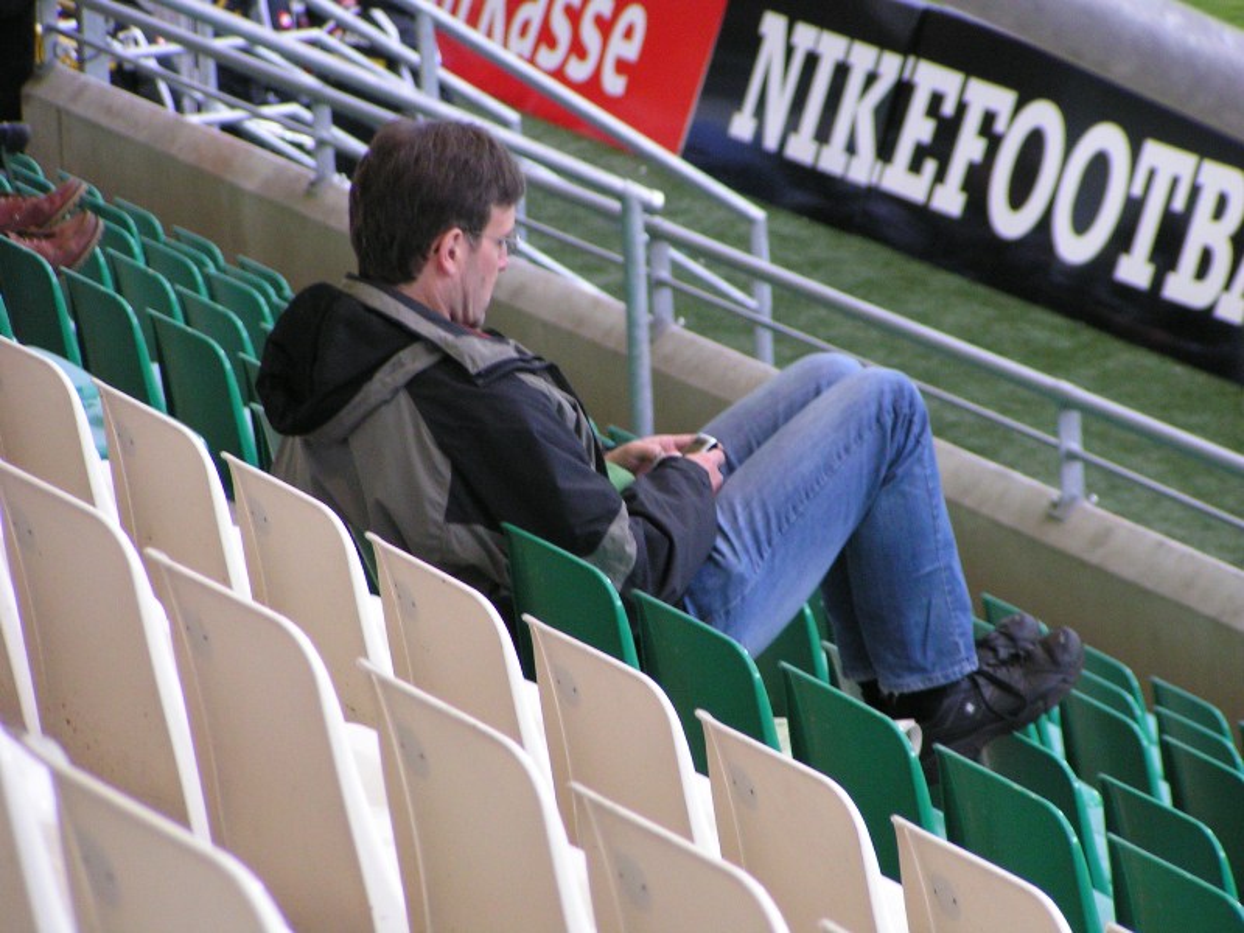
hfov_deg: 7.6
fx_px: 9308
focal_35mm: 259
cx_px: 622
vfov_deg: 5.7
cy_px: 466
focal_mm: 39.6
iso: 200
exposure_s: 1/60
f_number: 3.5
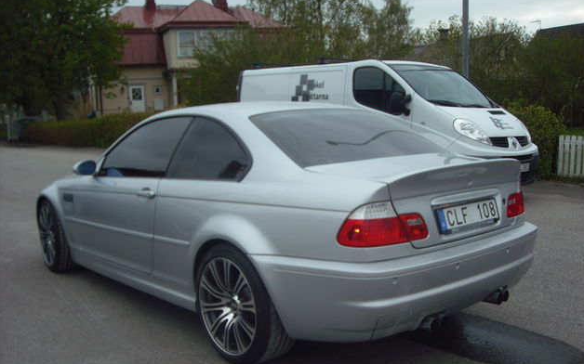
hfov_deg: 49.3
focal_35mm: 40
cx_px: 296
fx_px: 636
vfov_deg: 31.9
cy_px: 218
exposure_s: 1/160
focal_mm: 6.2
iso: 80
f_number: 2.7
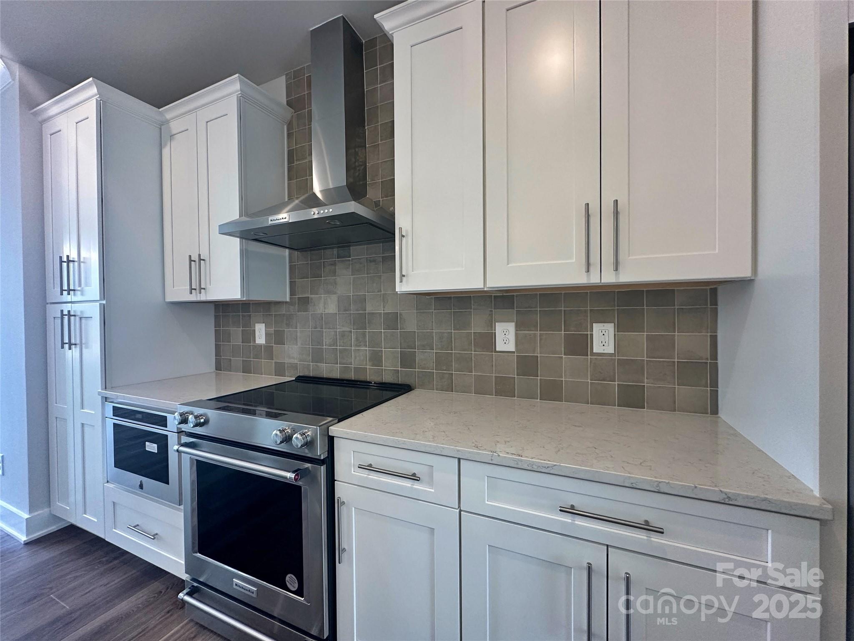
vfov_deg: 85.7
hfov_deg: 102.1
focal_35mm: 14
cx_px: 427
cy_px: 320
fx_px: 345
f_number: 2.2
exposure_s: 1/120
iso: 250
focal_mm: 2.22
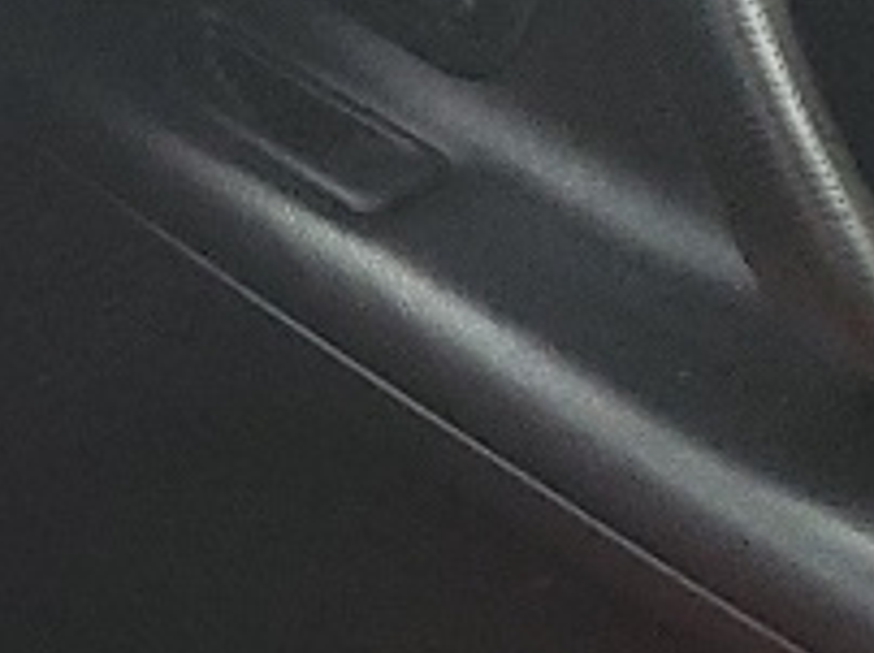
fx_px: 5195
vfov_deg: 7.1
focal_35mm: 206
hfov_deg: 7.5
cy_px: 796
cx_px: -2362
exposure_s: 1/120
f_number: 1.5
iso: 89
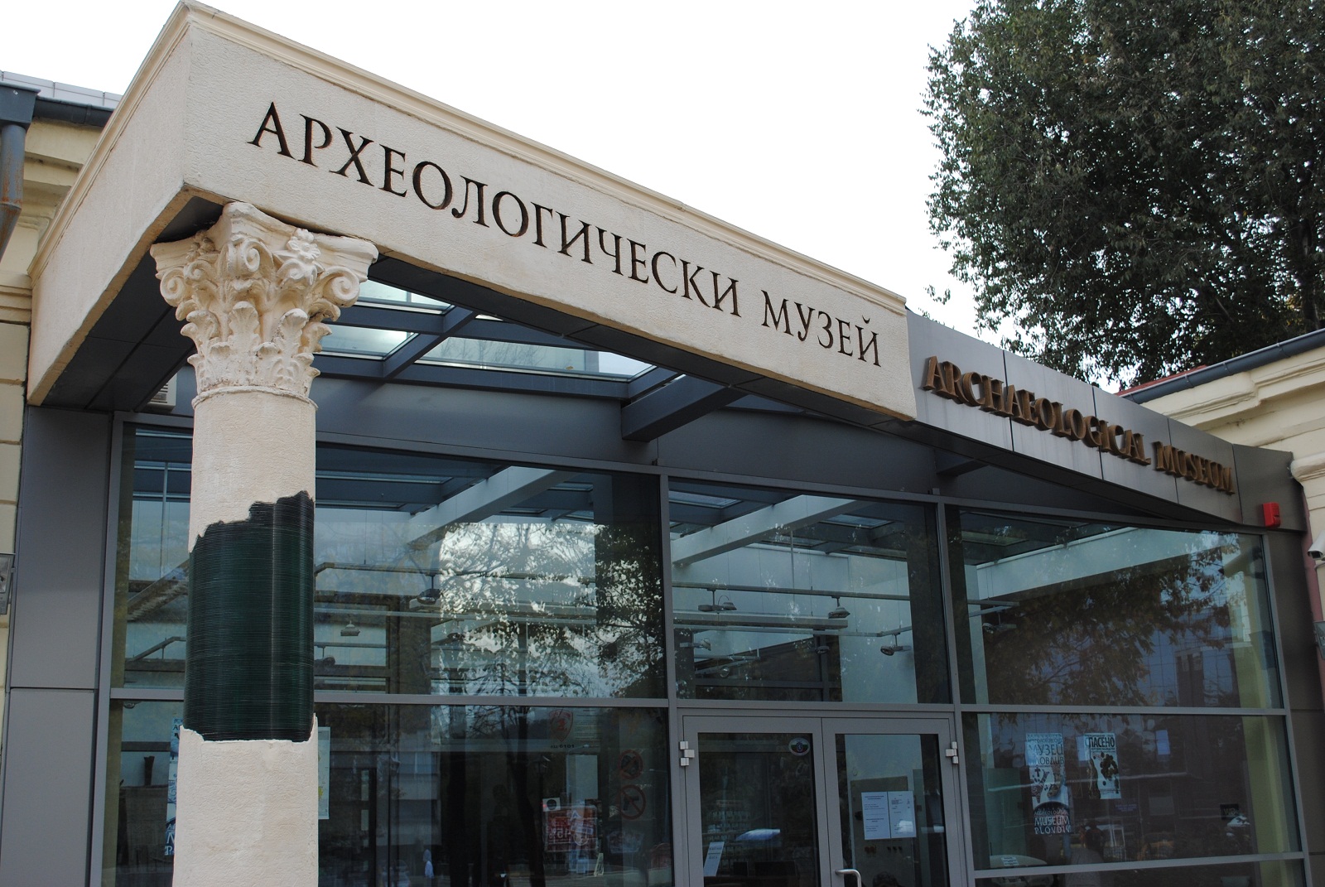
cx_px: 662
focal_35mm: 42
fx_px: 1548
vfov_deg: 32.0
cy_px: 444
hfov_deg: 46.3
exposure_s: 1/125
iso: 160
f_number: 5.6
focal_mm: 28
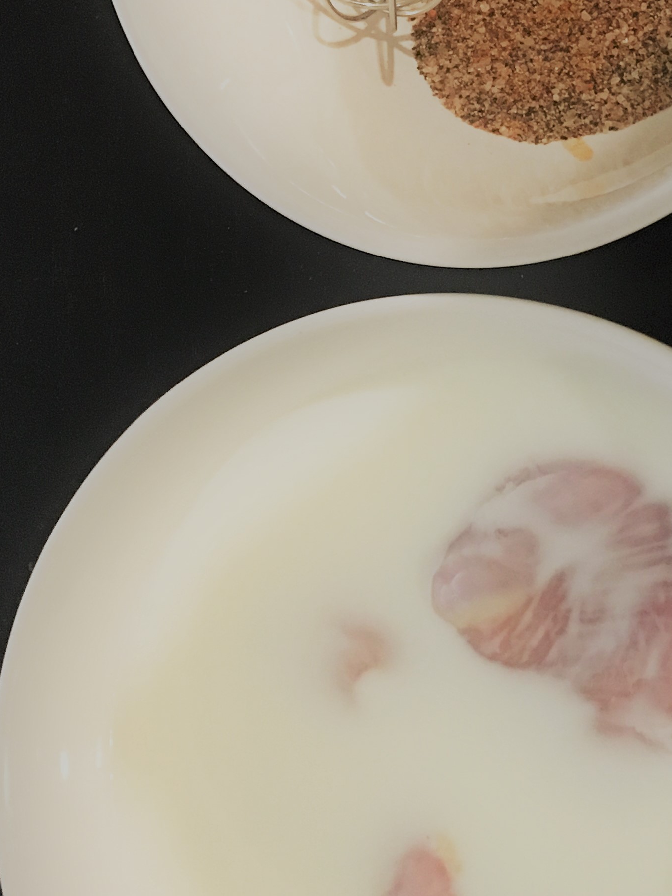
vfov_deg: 29.7
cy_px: 358
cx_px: 624
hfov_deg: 22.0
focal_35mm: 65
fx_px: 1683
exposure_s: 1/15
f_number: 2.2
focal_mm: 4.15
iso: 250
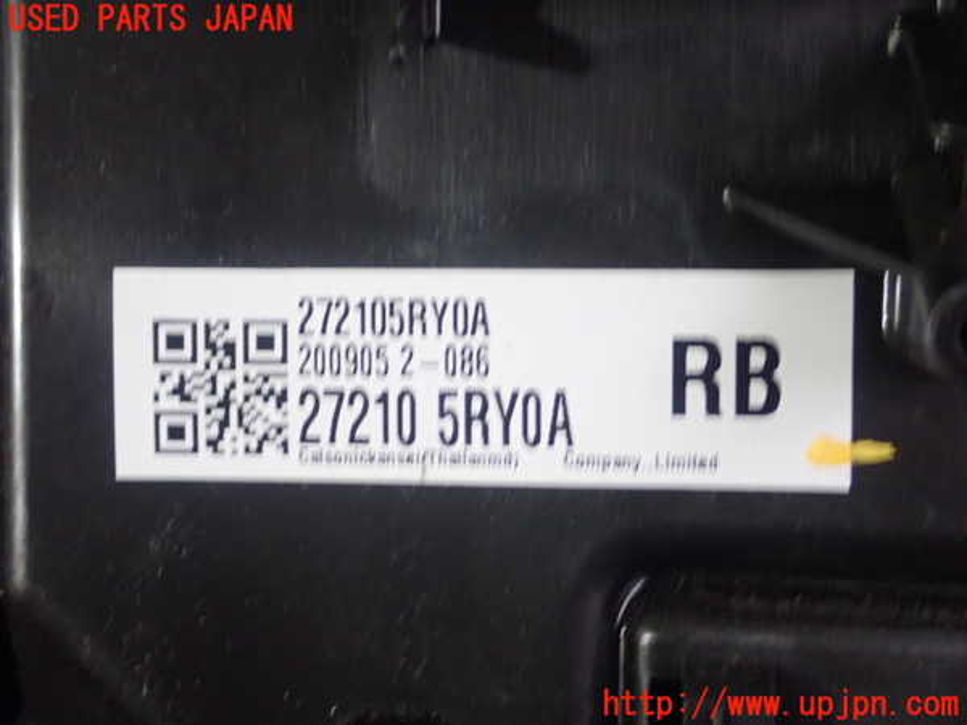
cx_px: 484
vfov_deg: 24.0
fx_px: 1704
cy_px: 362
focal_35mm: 61
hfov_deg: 31.7
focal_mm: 11.01
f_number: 3.6
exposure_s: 1/15
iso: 1000
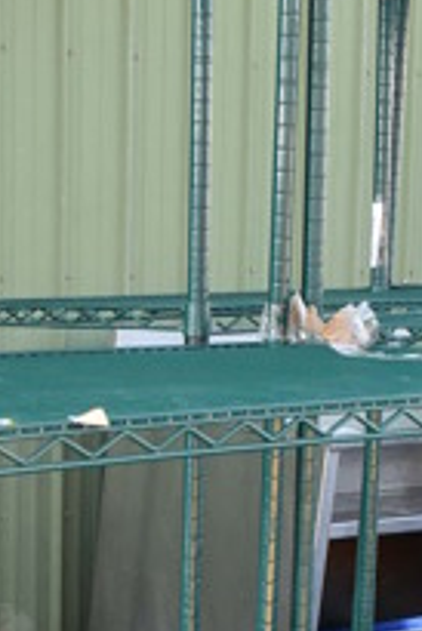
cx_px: -179
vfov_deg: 16.3
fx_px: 2106
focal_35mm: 120
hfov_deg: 11.1
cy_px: 765
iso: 400
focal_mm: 18
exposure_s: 1/250
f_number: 5.6
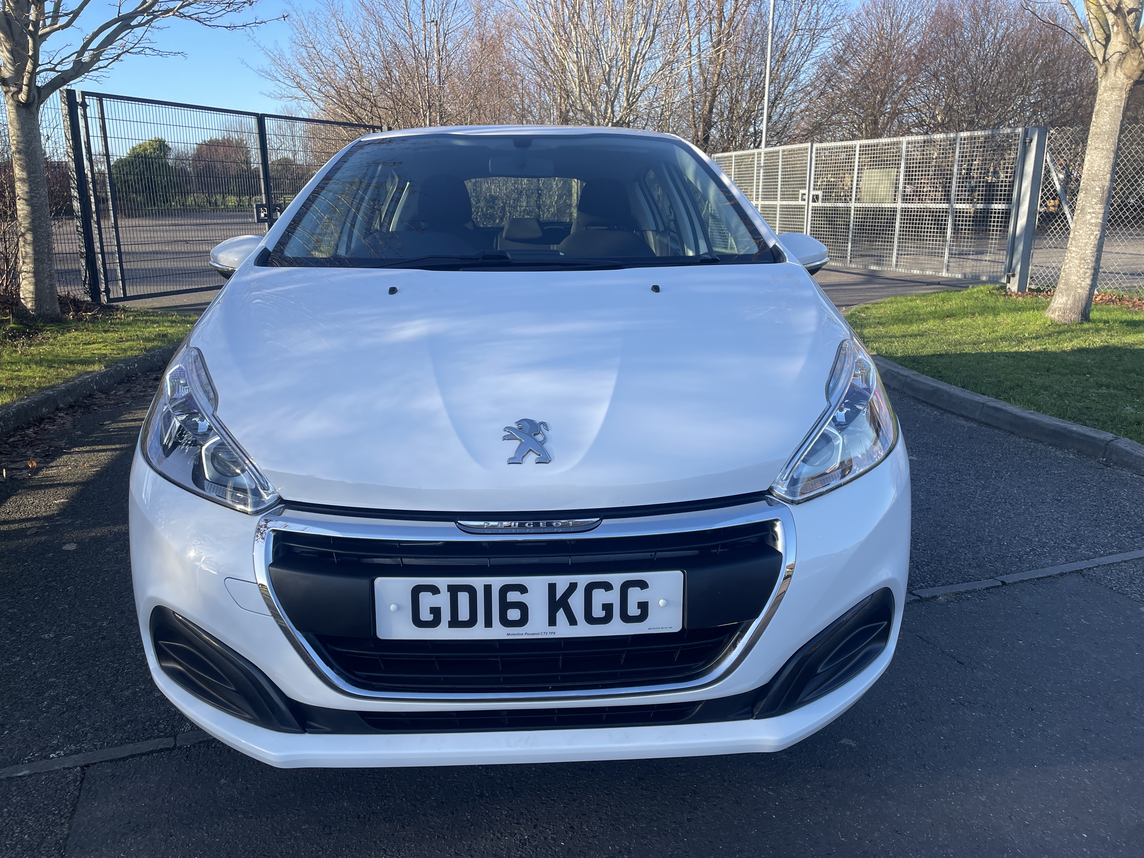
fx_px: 859
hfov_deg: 67.3
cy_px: 429
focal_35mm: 26
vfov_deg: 53.1
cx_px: 572
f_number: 1.6
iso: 32
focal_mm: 4.2
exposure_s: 1/955
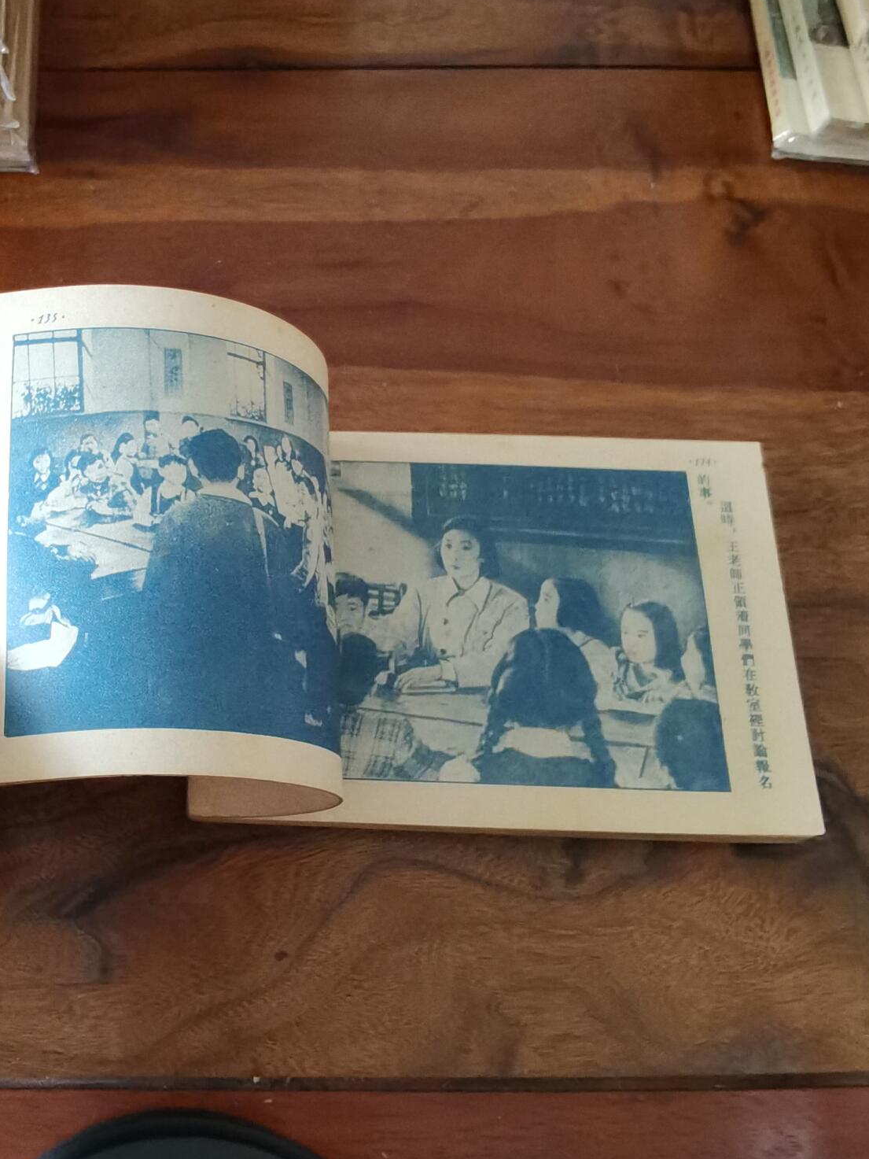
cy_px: 540
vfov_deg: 55.3
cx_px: 429
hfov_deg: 43.0
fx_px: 1104
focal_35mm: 33
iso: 500
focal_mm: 2.26
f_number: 2.2
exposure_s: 1/20
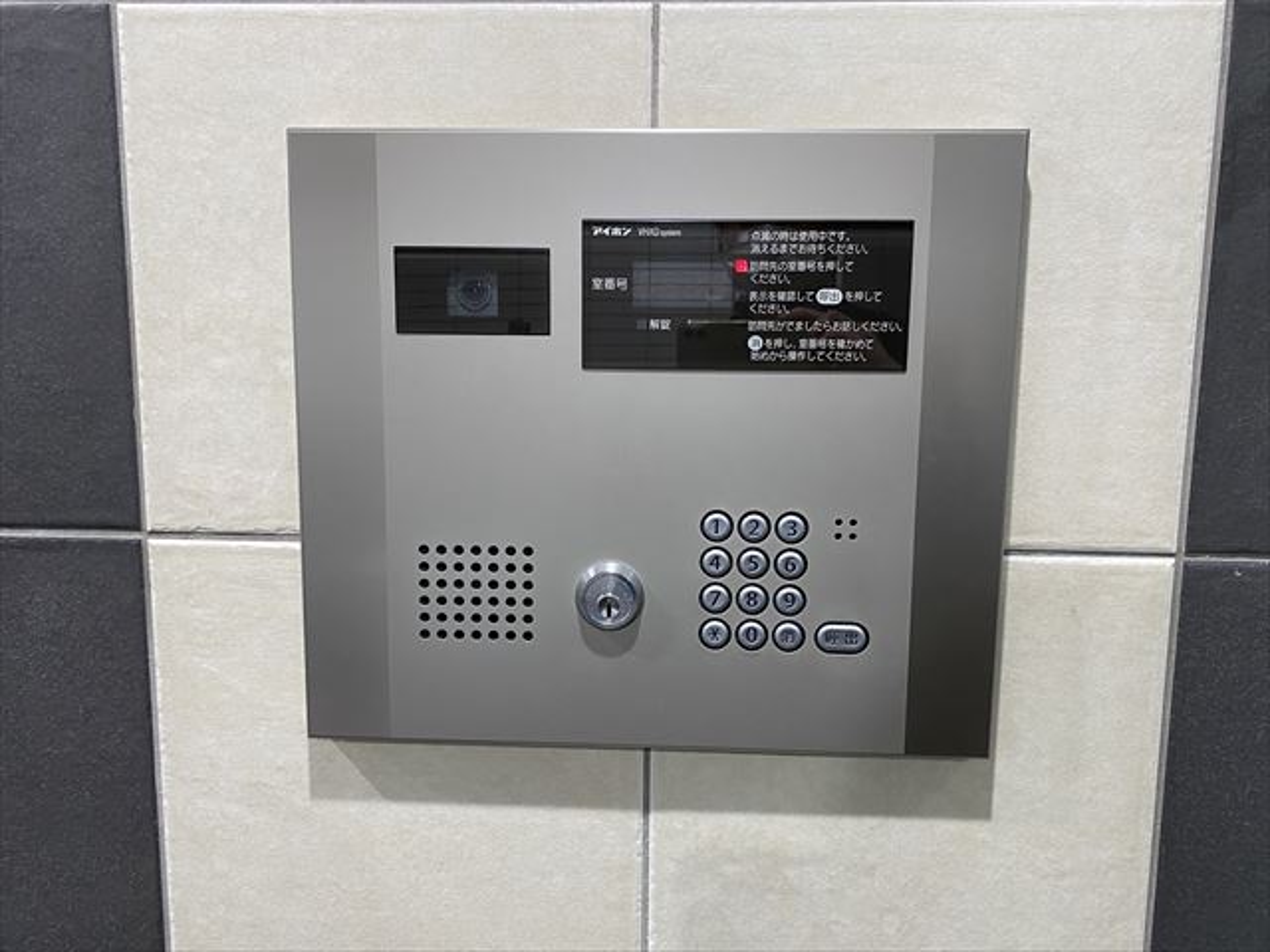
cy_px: 476
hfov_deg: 67.3
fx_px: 954
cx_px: 635
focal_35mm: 26
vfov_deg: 53.1
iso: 160
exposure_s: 1/50
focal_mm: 4.25
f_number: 1.8
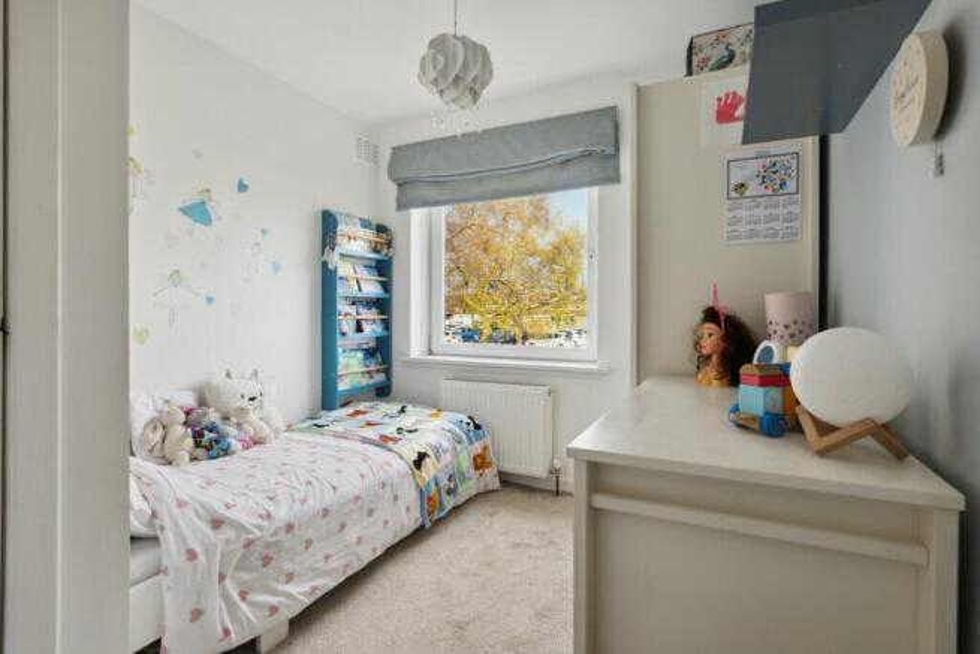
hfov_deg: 93.3
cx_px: 490
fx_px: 463
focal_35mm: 17
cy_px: 327
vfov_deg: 70.5
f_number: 8
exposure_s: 1/100
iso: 400
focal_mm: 16
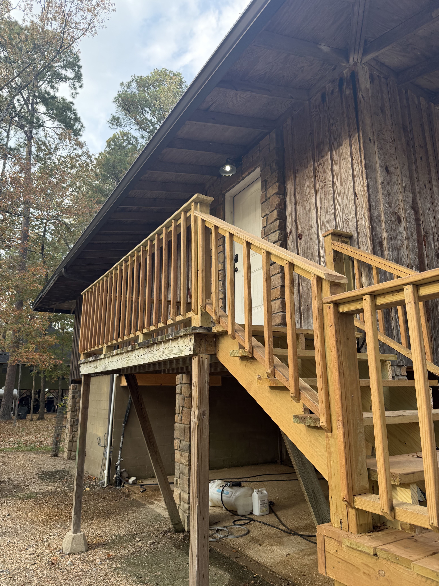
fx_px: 406
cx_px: 220
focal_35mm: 24
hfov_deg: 56.8
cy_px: 293
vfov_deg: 71.6
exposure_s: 1/358
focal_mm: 6.76
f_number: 1.78
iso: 100
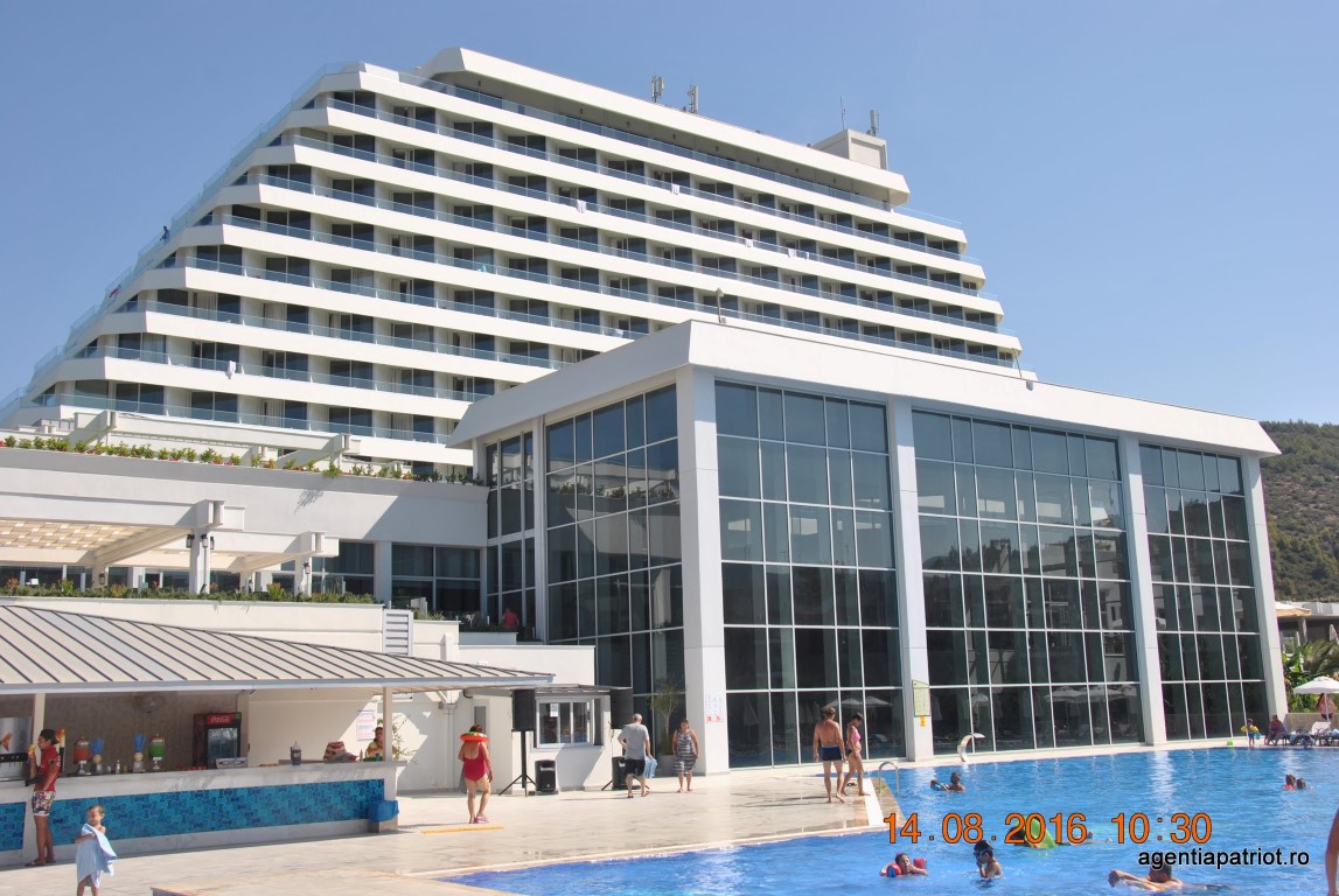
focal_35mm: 36
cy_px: 448
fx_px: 1341
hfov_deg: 53.1
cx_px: 670
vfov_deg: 37.0
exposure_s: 1/250
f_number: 8
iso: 100
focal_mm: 24
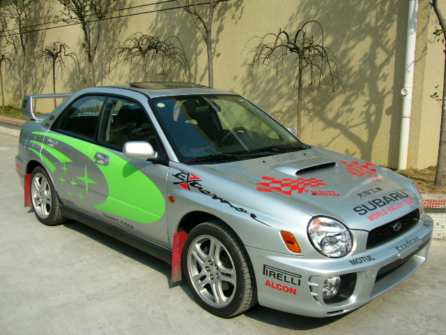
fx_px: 451
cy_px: 168
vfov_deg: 40.7
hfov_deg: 52.6
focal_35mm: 35
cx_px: 223
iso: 50
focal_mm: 5.8
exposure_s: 1/125
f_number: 8
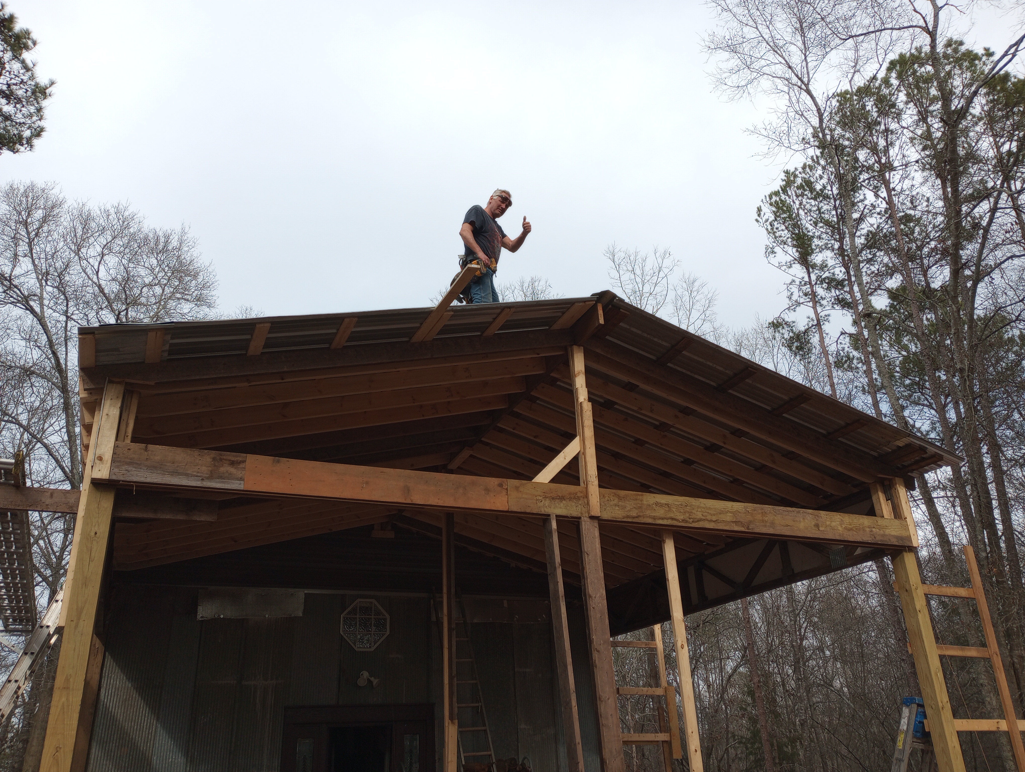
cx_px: 512
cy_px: 386
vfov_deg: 49.9
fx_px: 830
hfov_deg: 63.4
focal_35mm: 28
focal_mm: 4.27
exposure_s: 1/296
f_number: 1.8
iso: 111
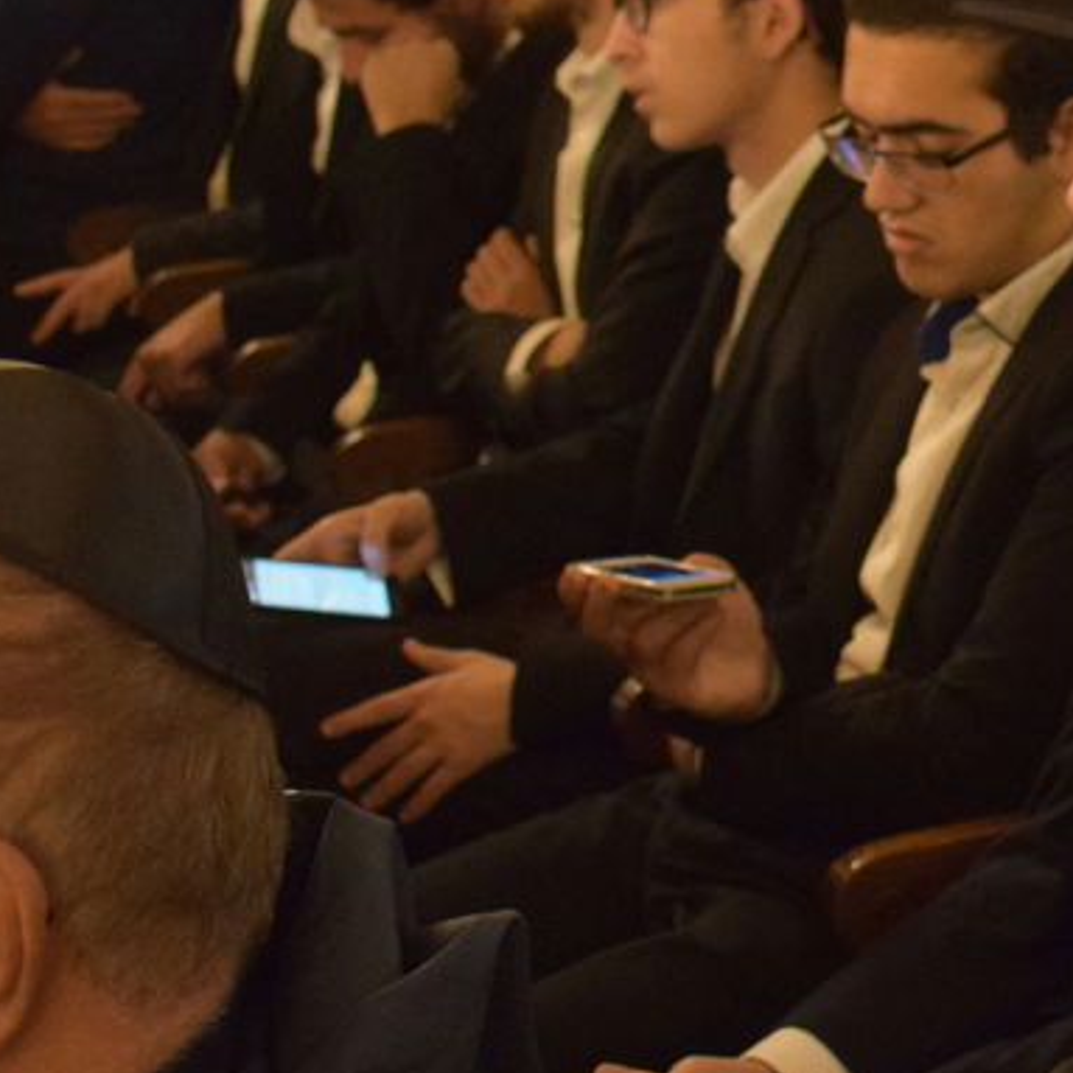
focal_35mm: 121
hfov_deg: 13.6
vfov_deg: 14.4
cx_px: 1580
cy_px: 472
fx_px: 4243
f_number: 4
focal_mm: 26
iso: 2800
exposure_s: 1/30
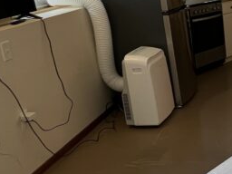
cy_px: 74
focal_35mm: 52
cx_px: 281
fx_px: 349
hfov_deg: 30.9
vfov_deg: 28.0
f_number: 1.8
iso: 250
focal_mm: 1.57
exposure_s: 1/120
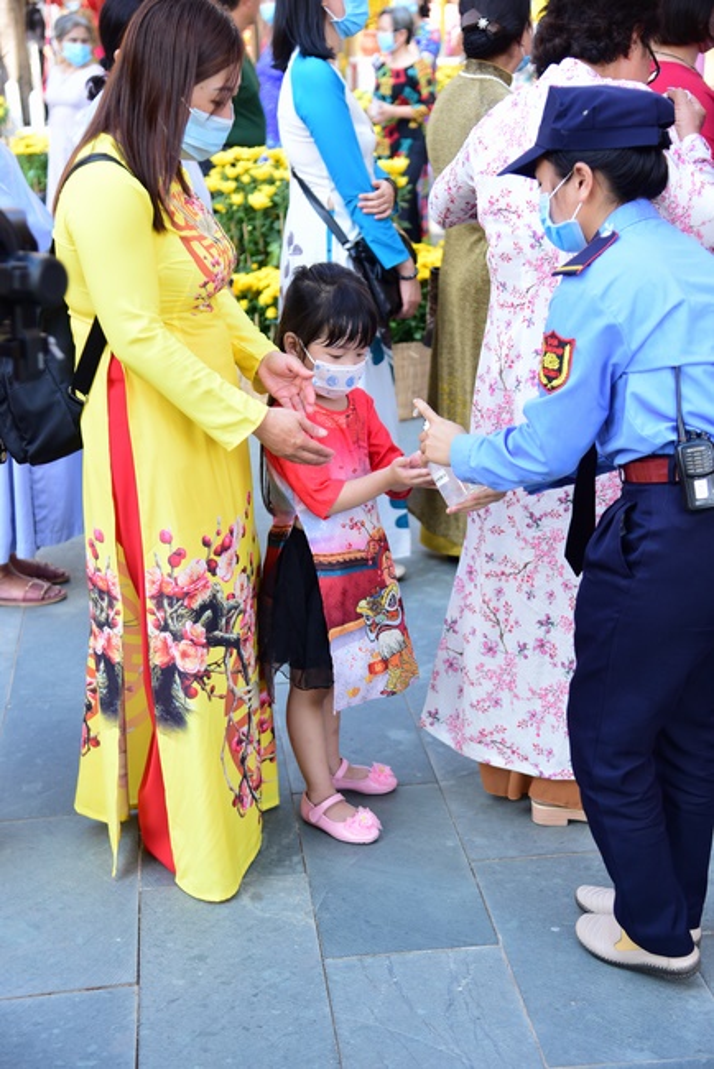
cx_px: 357
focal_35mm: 55
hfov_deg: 24.6
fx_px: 1634
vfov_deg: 36.2
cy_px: 534
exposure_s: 1/250
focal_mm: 55
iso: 320
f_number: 4
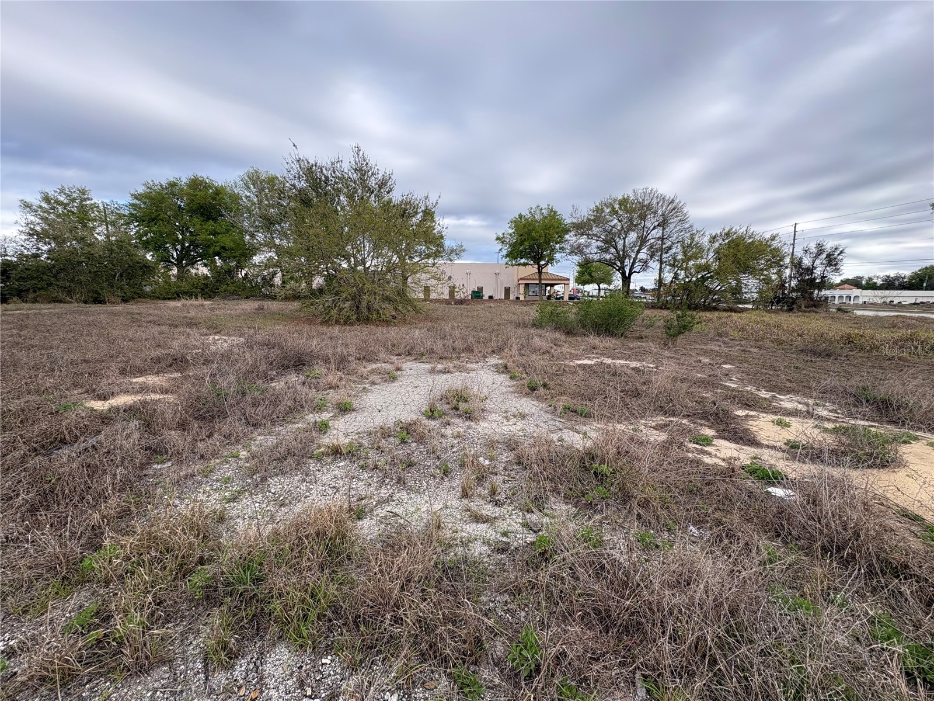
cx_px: 467
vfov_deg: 85.7
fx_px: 378
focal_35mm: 14
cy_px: 350
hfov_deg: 102.1
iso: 40
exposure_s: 1/403
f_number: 2.2
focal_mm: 2.22
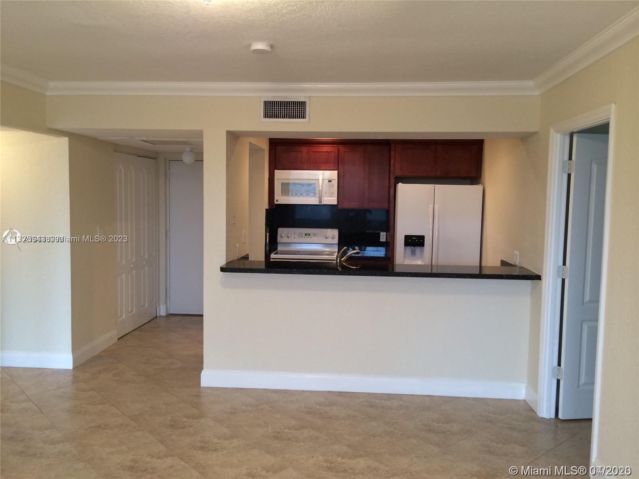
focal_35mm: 30
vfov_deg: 46.8
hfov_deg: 60.0
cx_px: 320
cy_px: 240
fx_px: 554
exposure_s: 1/30
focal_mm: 4.12
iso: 125
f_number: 2.2
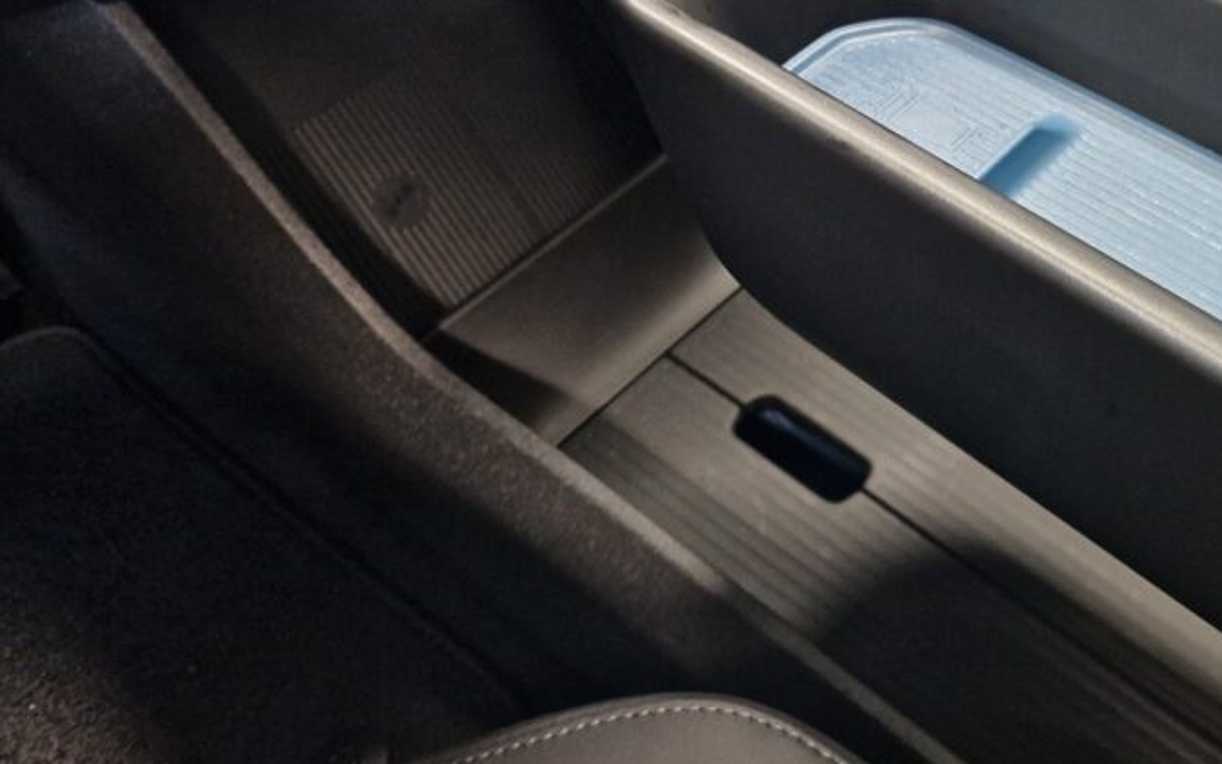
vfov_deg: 30.7
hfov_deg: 47.4
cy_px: 96
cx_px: 920
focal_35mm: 40
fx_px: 1332
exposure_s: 1/55
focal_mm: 5.4
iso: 640
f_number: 1.8
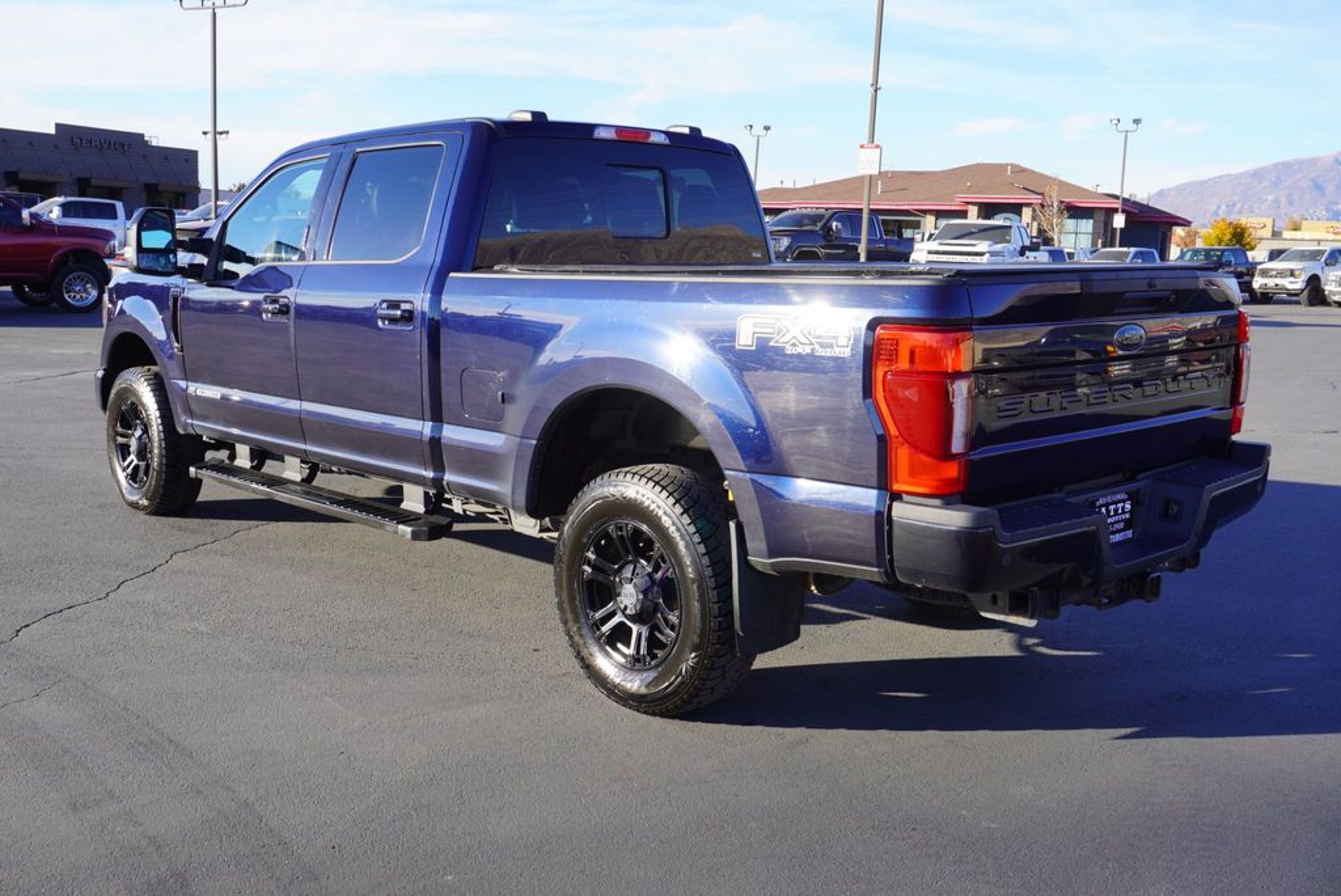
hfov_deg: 55.1
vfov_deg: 38.4
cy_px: 448
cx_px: 670
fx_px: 1286
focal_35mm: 34
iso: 100
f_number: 7.1
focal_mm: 23
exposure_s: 1/100
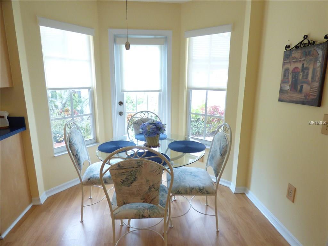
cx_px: 164
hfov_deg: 81.7
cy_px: 123
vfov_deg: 66.0
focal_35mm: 20
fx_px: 190
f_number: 2.8
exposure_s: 1/60
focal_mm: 3.58
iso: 250
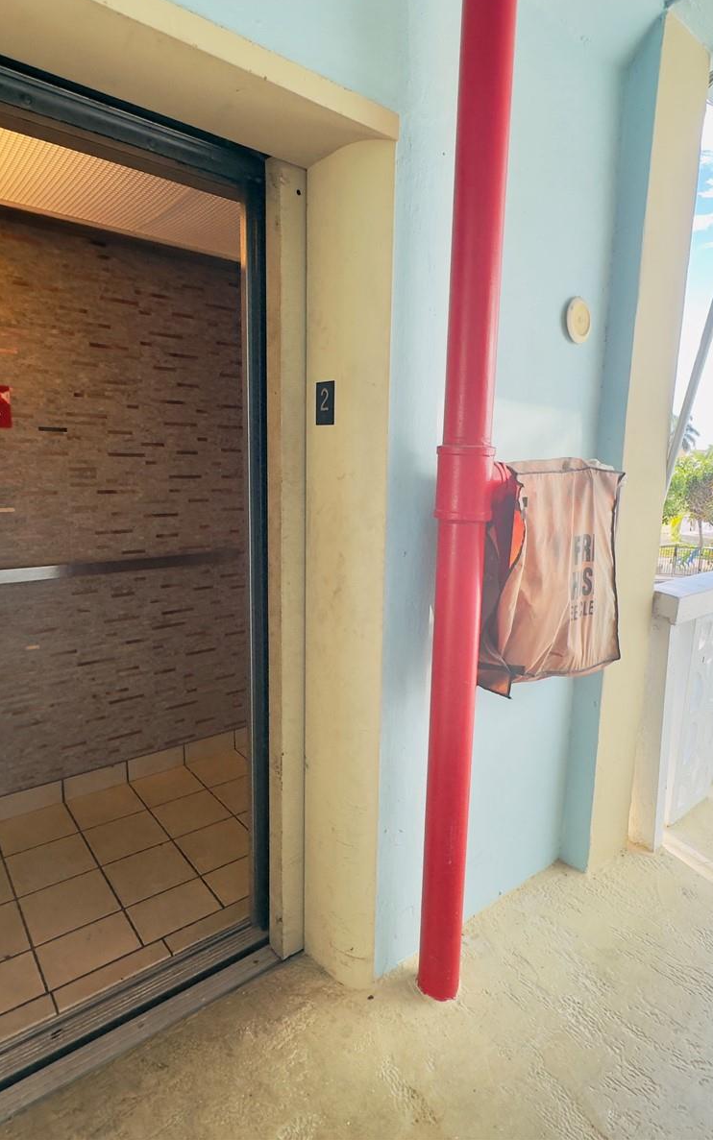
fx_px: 622
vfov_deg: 85.1
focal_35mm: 20
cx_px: 382
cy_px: 565
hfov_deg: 59.6
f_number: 2.2
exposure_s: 1/137
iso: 40
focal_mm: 2.22
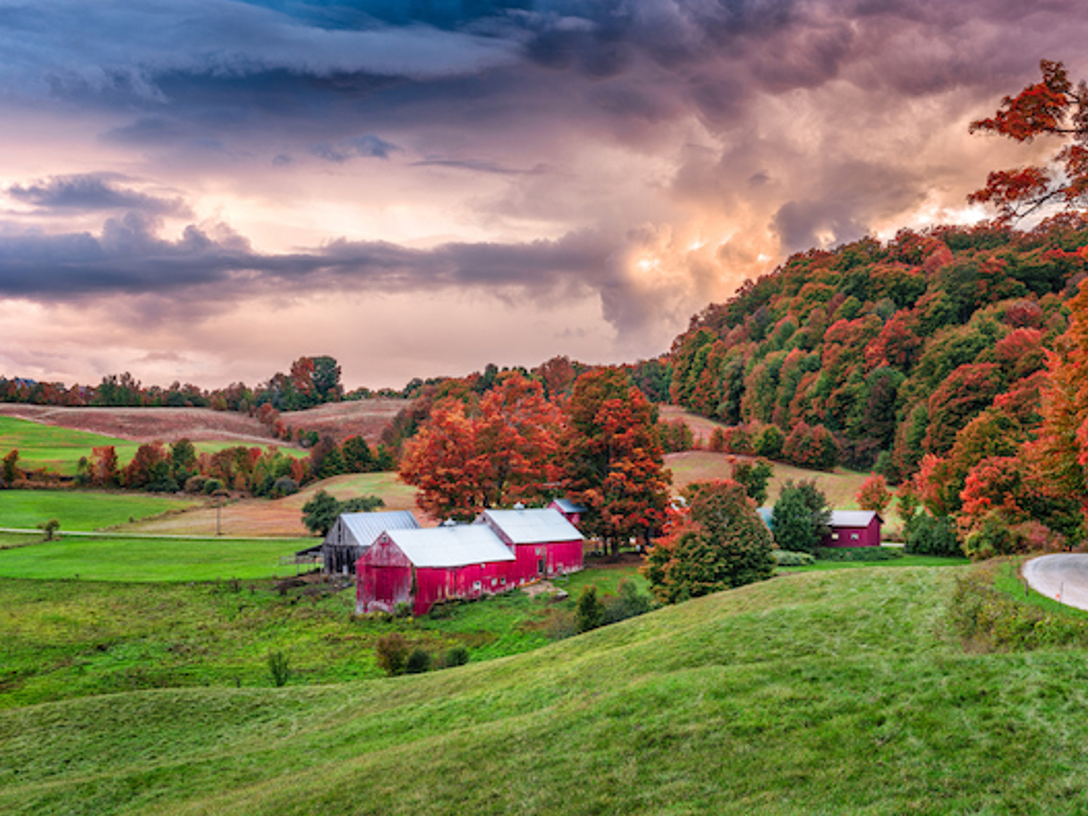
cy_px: 408
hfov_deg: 33.8
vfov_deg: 25.6
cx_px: 597
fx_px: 1791
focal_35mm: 57
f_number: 11
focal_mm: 52
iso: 64
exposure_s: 1
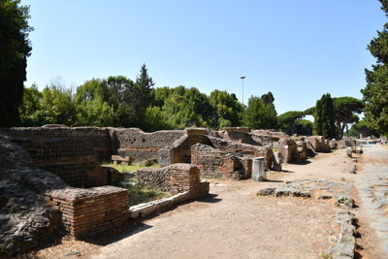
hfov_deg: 73.7
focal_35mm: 24
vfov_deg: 53.2
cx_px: 194
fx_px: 259
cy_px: 130
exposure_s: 1/400
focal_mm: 16
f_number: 5.6
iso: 100
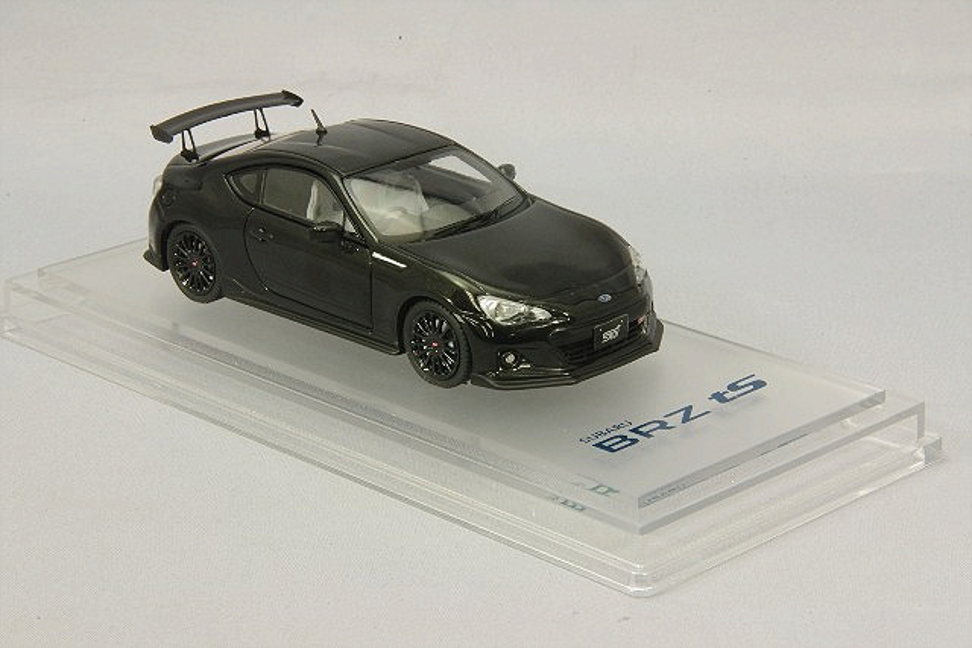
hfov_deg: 18.3
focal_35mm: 112
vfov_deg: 12.2
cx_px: 486
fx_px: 3024
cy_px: 324
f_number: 32
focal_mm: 75
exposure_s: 1
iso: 400
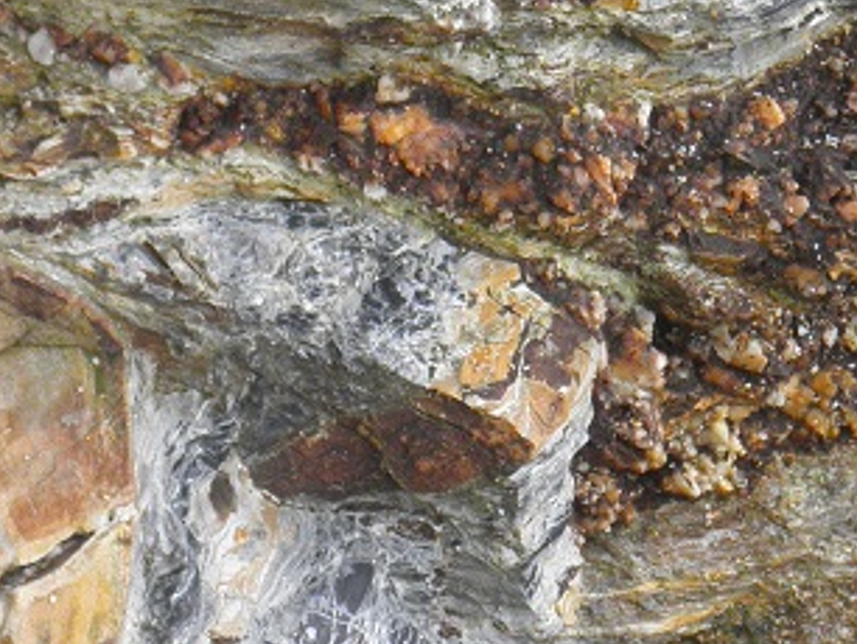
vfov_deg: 3.4
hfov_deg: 4.5
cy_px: 479
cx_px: 1081
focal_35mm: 441
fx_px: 10927
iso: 125
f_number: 4.8
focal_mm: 23.8
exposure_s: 1/160
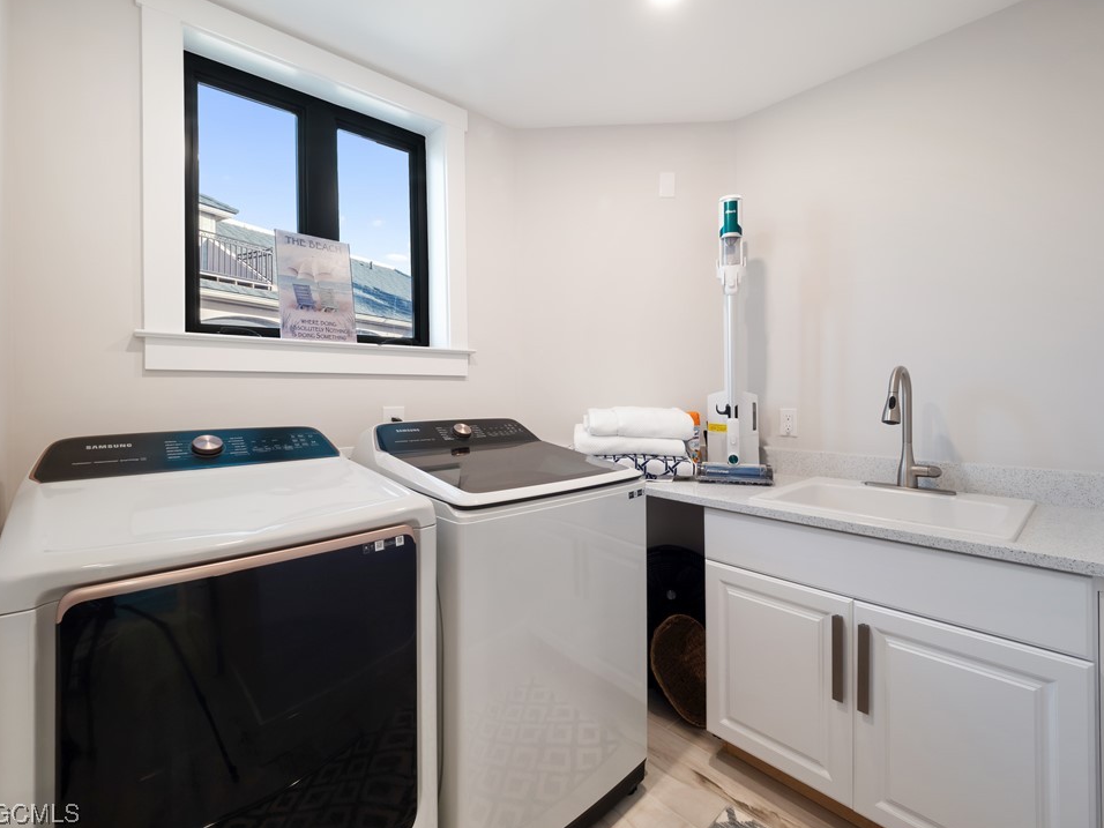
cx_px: 561
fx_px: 478
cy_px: 396
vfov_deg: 81.7
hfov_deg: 98.2
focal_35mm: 15
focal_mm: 7
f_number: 7.1
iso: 200
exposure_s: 1/5
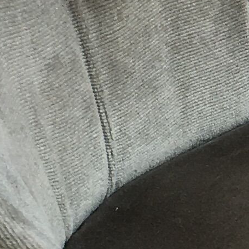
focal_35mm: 227
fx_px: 1847
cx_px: 375
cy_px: 188
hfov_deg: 7.6
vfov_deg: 7.7
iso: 32
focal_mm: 4.15
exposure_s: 1/100
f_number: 2.2
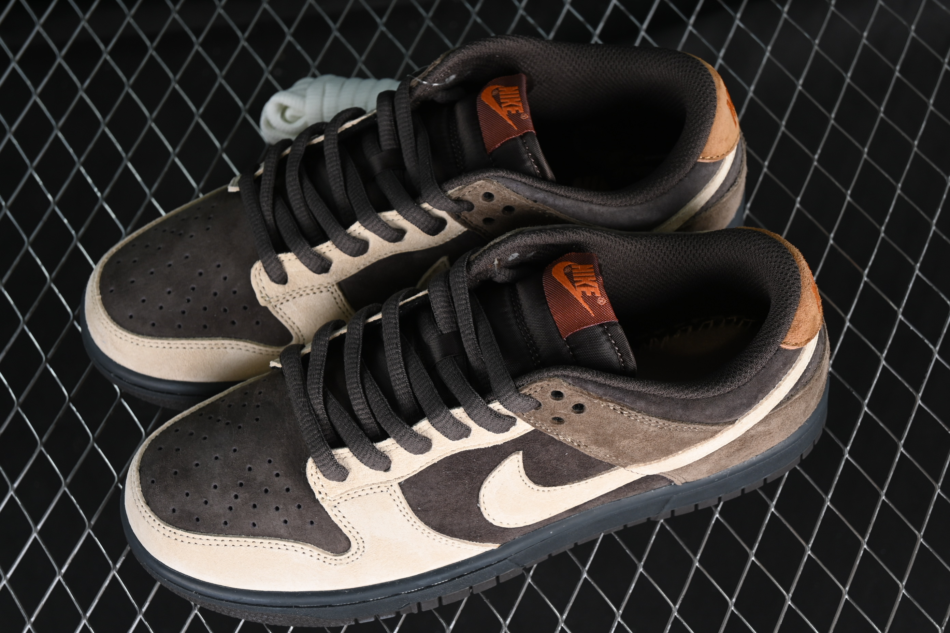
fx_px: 1979
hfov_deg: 27.0
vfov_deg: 18.2
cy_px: 316
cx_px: 475
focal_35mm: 75
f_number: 6.3
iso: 160
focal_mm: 50
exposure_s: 1/50
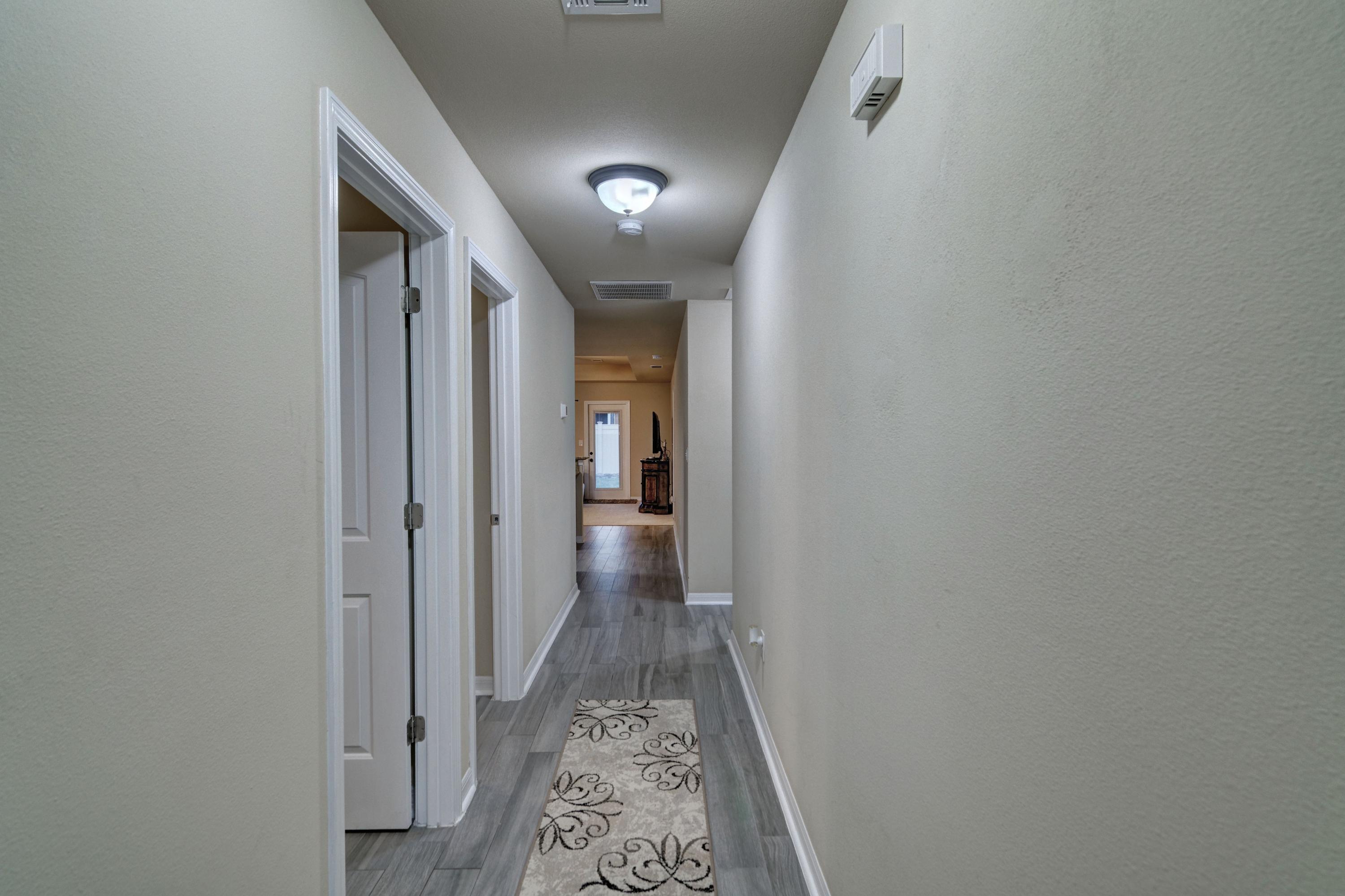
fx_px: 598
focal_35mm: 16
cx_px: 672
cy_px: 448
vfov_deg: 73.7
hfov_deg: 96.7
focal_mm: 11
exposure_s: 1/60
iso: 400
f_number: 8
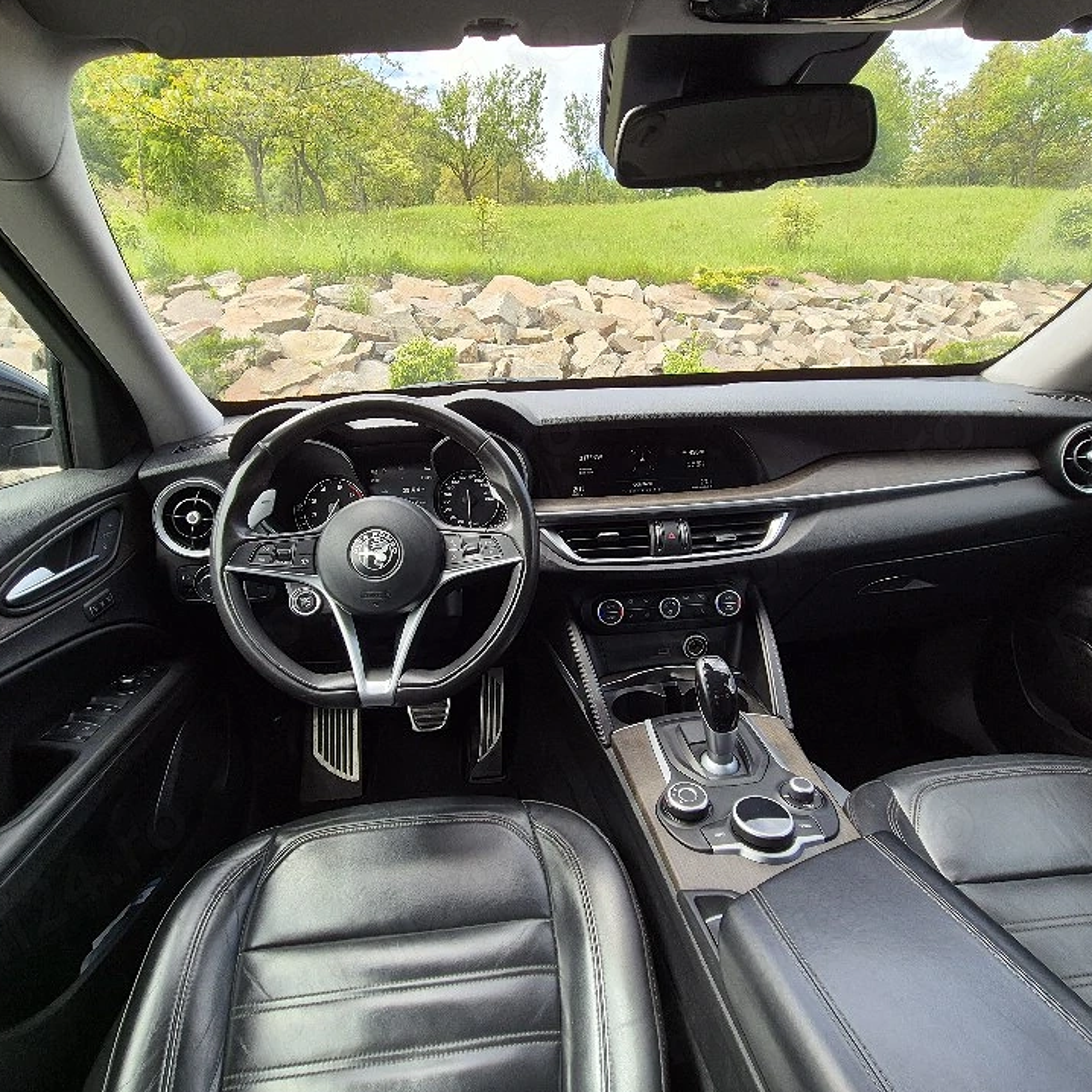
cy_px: 541
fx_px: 571
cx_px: 519
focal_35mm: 16
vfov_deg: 87.4
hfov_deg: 87.4
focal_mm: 2.2
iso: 50
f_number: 2.2
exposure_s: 1/312
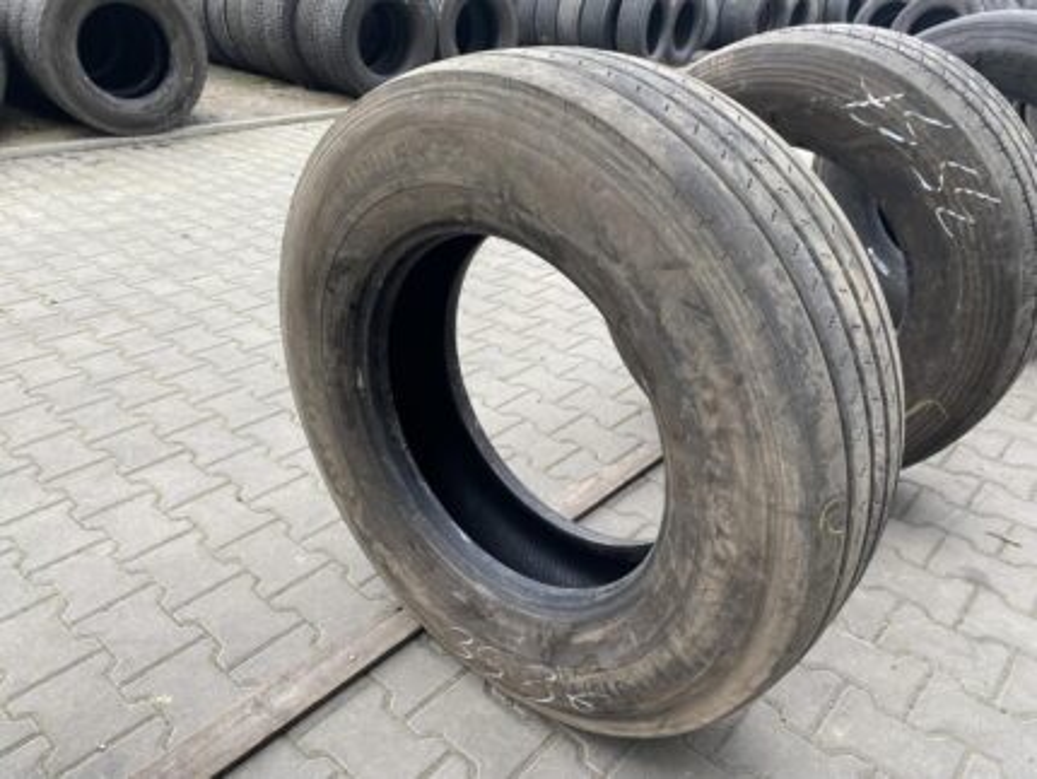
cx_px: 518
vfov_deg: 53.1
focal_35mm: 26
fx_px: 779
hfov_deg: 67.3
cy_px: 390
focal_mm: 4.25
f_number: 1.8
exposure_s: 1/122
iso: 40
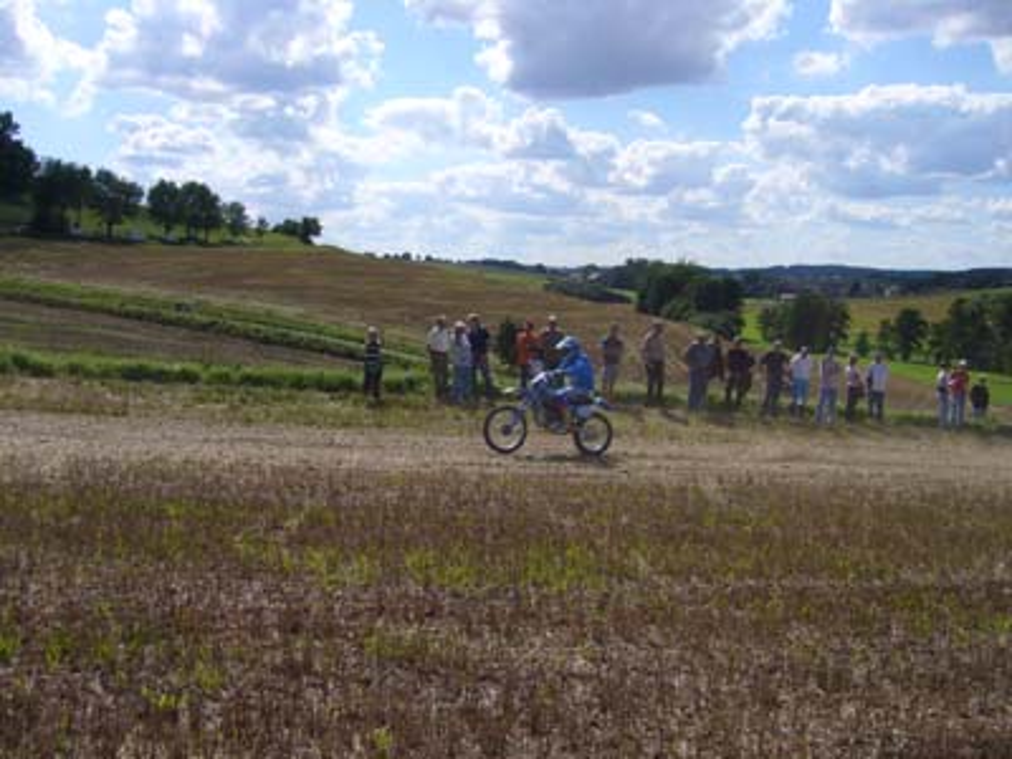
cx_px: 506
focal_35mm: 35
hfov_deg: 52.6
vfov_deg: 40.7
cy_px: 380
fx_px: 1023
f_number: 5.6
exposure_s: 1/1000
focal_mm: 5.8
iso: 100
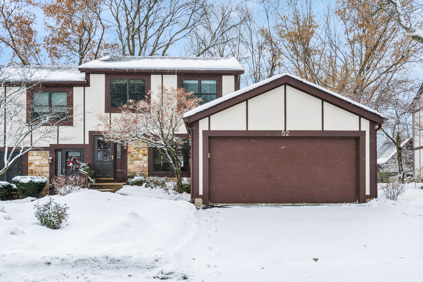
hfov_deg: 57.2
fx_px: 388
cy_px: 141
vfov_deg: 40.0
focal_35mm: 33
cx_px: 212
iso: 320
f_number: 8
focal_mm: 22
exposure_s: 1/160
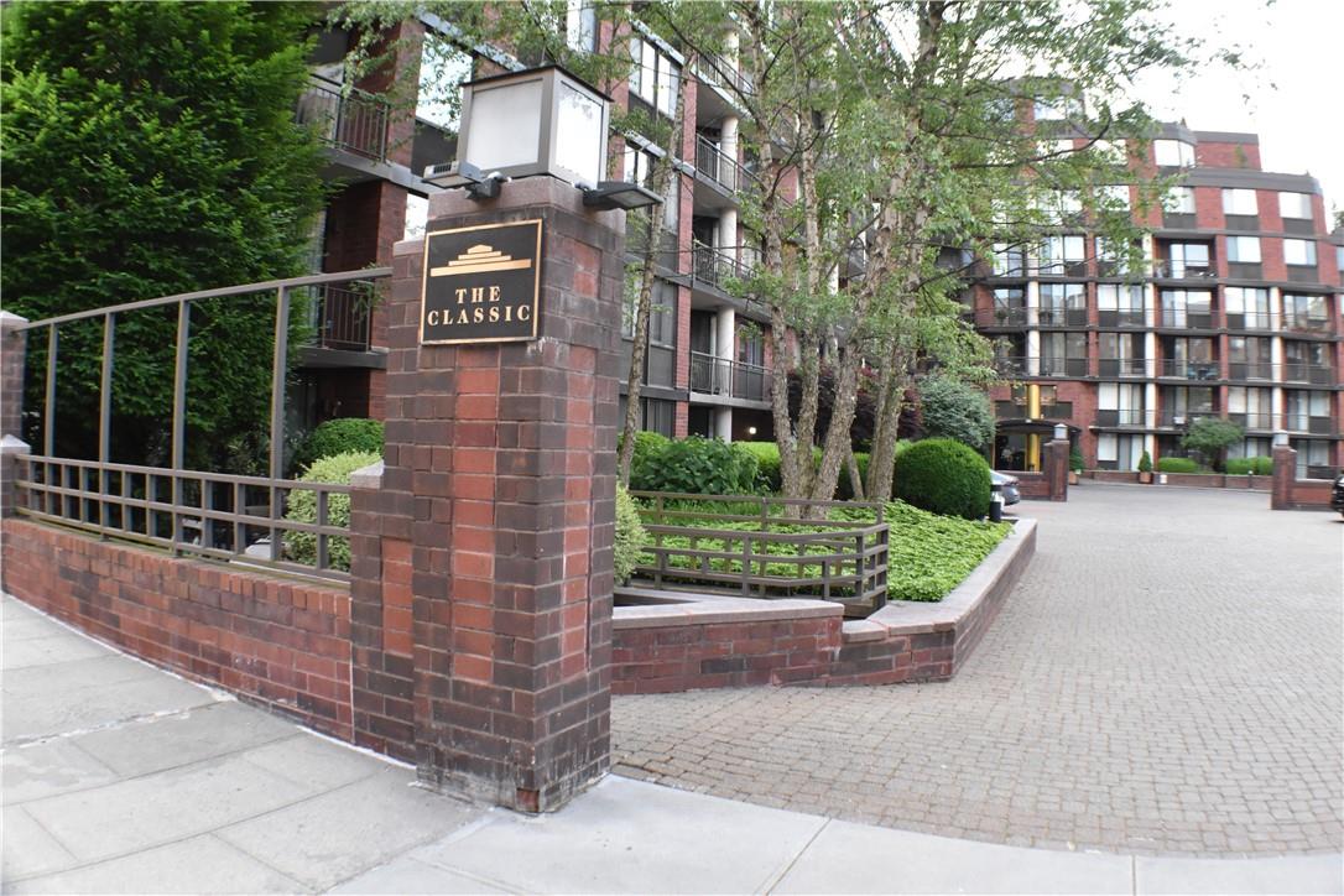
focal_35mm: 36
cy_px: 448
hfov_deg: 53.1
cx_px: 672
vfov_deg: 36.9
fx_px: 1344
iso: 1600
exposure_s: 1/320
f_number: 9
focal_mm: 24
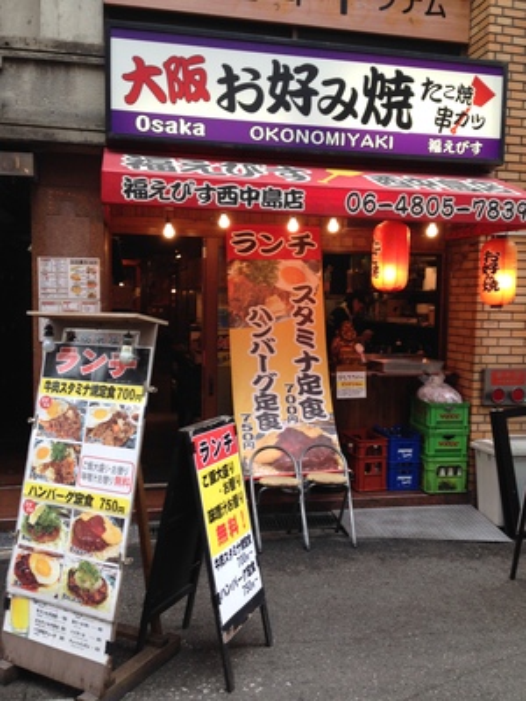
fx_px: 669
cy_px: 350
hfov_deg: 42.9
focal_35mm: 33
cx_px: 263
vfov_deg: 55.4
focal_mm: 4.12
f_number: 2.4
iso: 50
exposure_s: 1/60
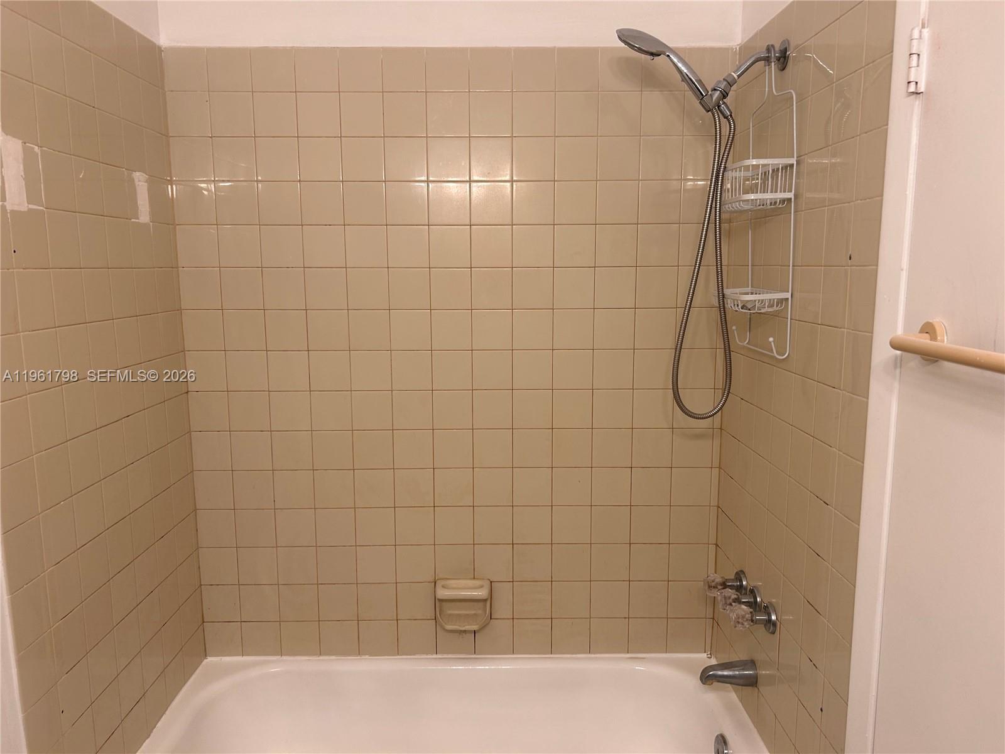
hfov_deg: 67.3
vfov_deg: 53.1
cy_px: 377
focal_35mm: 26
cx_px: 502
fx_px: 755
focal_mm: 5.7
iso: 50
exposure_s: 1/120
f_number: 1.5
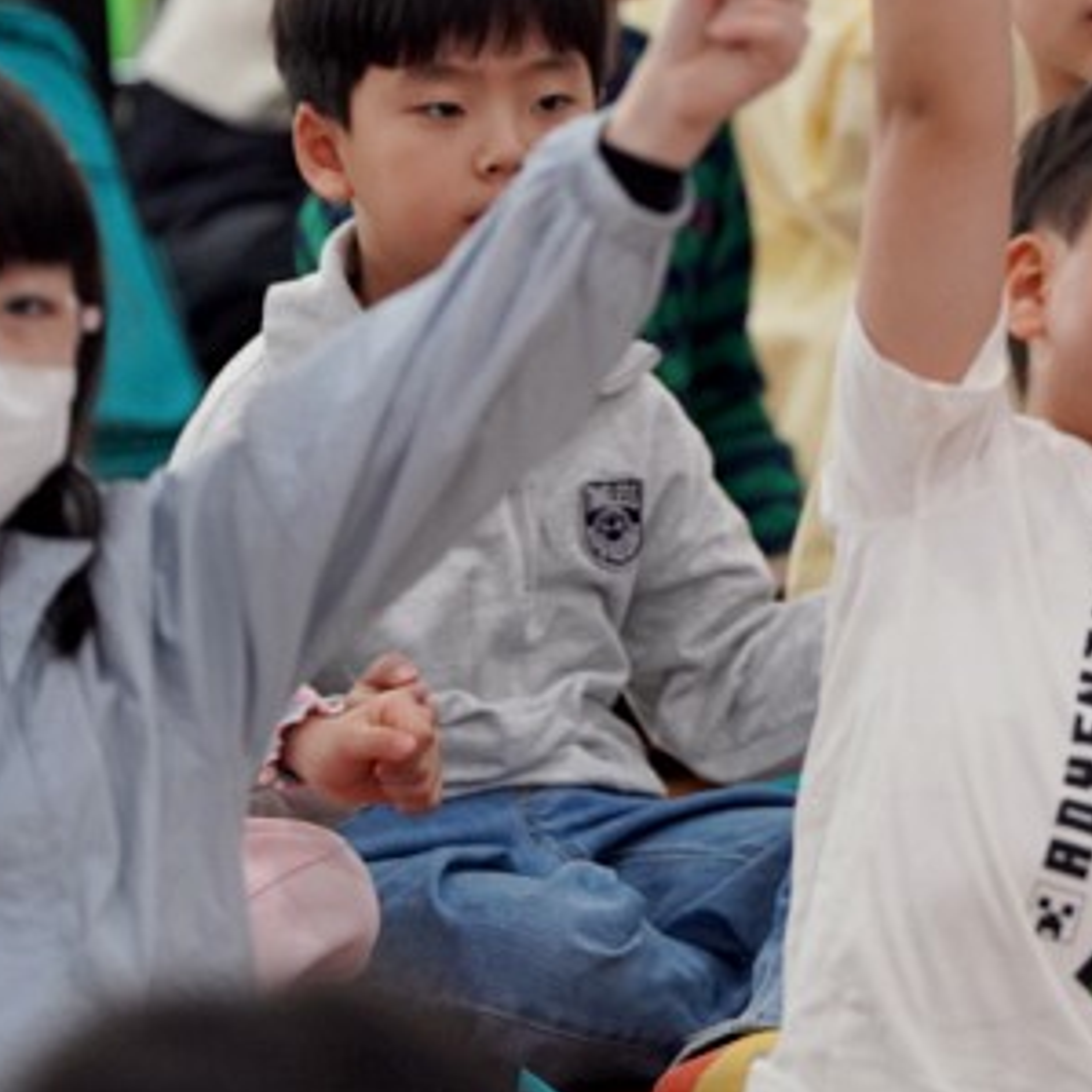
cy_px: 7
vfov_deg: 3.4
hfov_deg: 3.4
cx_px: 1530
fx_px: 18273
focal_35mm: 512
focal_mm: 200
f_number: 4
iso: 1600
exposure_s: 1/250
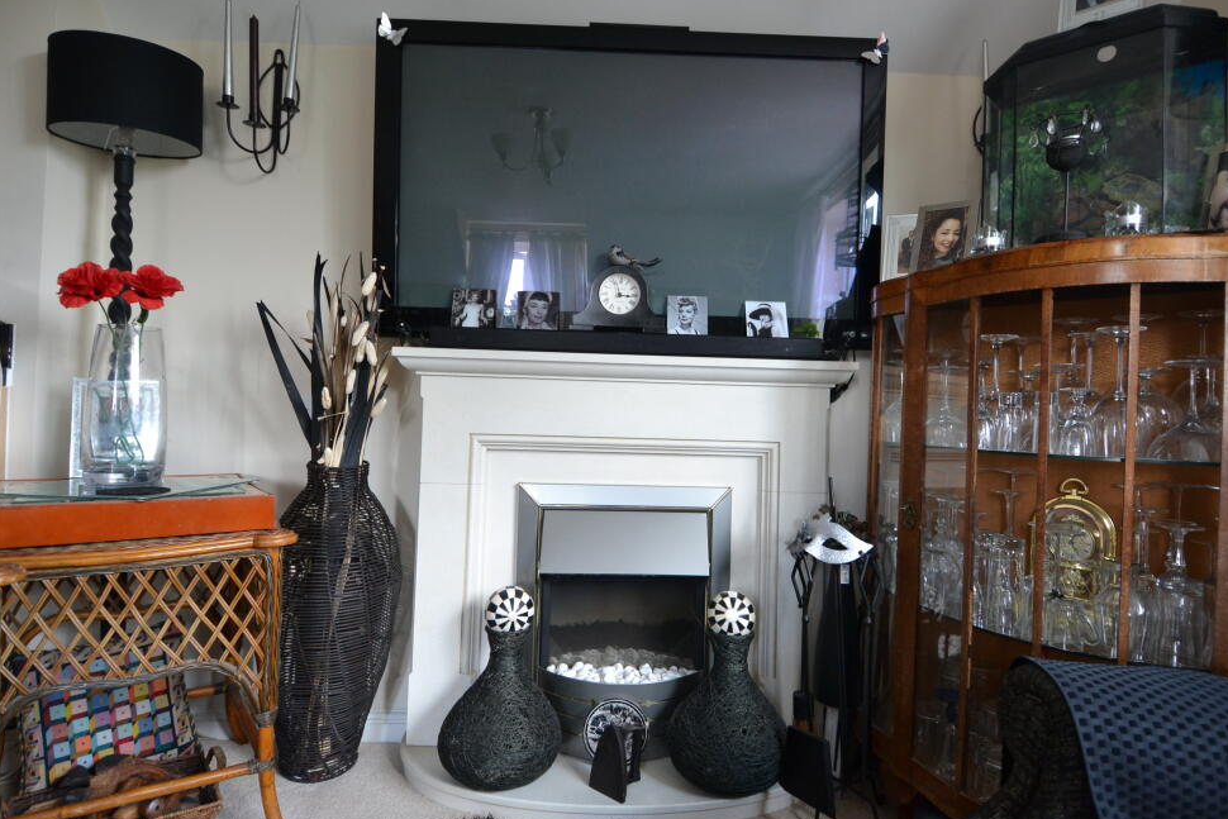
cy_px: 408
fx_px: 648
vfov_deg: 64.6
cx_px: 644
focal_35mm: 19
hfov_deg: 86.8
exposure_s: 1/60
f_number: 4
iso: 640
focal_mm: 12
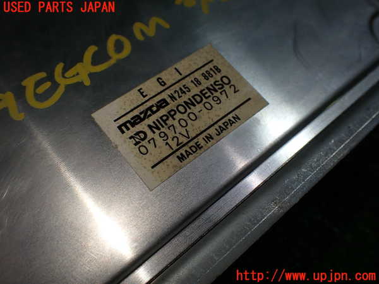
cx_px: 190
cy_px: 142
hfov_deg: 60.0
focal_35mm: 30
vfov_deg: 46.8
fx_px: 328
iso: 100
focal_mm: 5.4
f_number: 3.2
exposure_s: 1/200
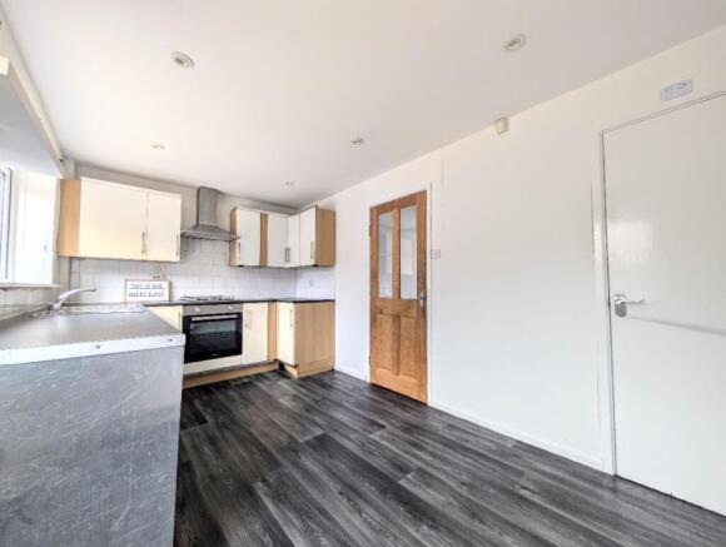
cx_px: 363
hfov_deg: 110.4
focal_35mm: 12
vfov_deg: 94.7
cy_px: 274
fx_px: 252
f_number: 1.7
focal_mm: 2.02
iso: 47
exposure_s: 1/82.9
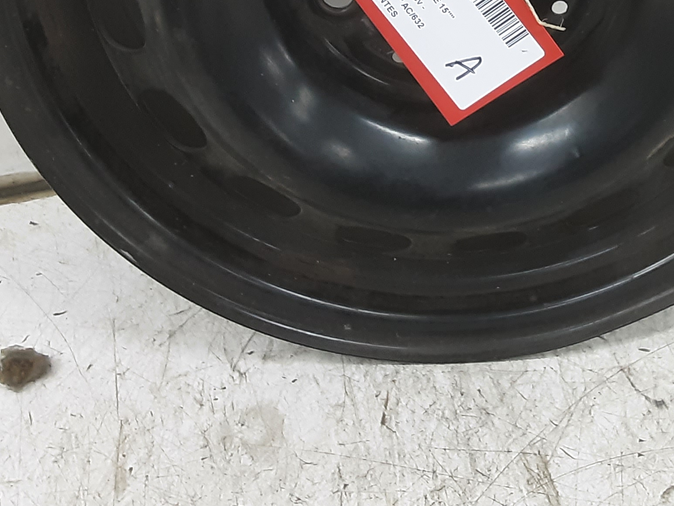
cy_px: -15
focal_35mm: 57
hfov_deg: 33.1
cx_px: 502
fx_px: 1110
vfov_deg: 24.4
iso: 200
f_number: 1.9
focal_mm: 2.91
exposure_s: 1/25
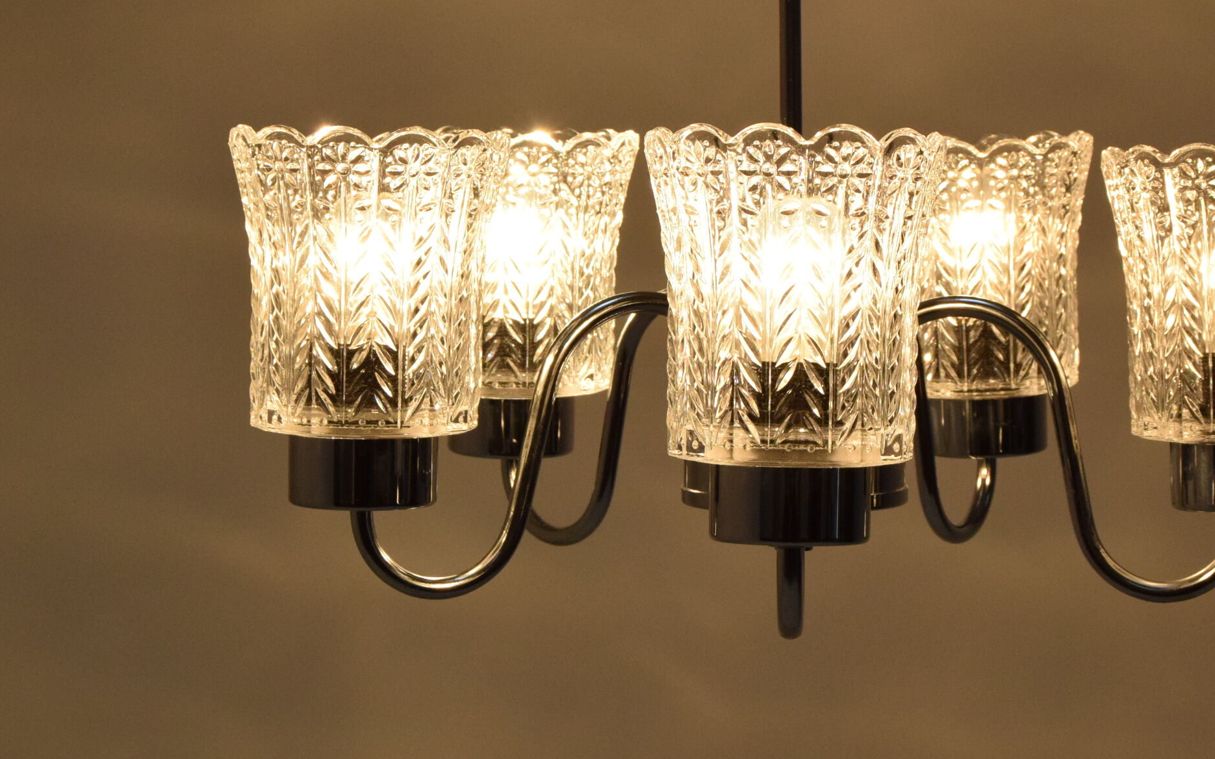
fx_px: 3080
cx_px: 778
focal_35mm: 93
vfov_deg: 14.0
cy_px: 204
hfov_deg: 22.3
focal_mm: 38
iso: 1600
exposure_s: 1/320
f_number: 9
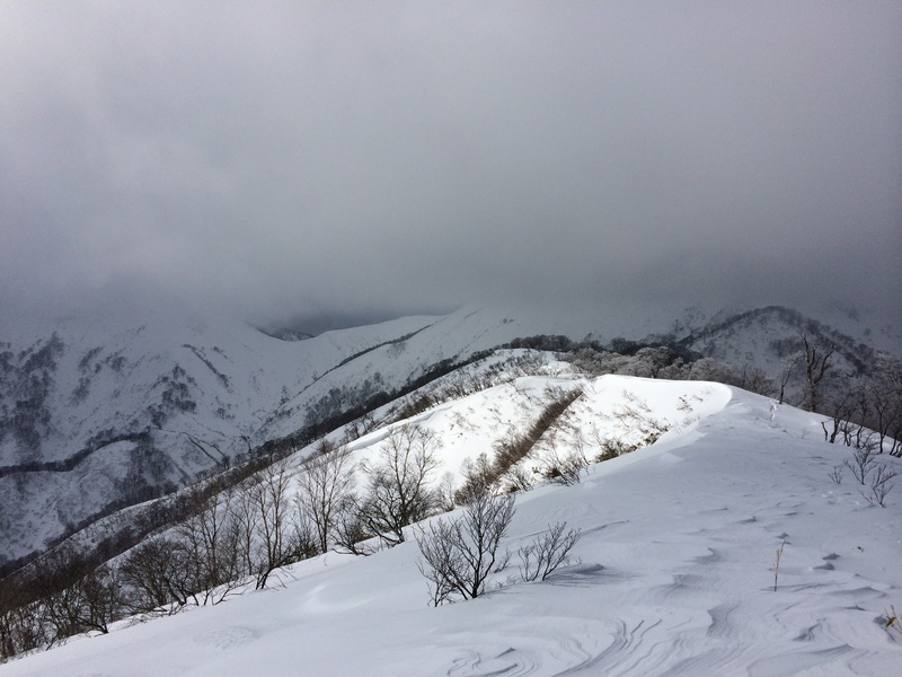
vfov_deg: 46.8
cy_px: 338
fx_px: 782
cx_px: 451
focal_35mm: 30
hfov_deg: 60.0
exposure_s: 1/13699
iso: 40
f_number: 2.2
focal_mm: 4.12
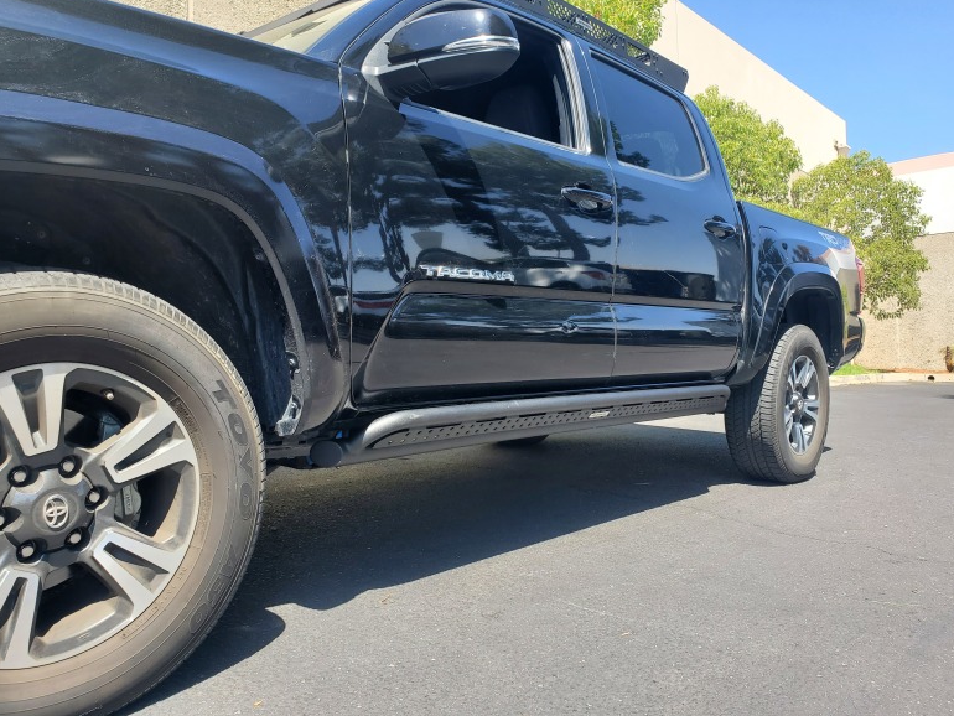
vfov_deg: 51.4
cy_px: 356
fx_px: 744
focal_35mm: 27
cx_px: 491
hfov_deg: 65.3
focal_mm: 4.3
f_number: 2.4
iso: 50
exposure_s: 1/449
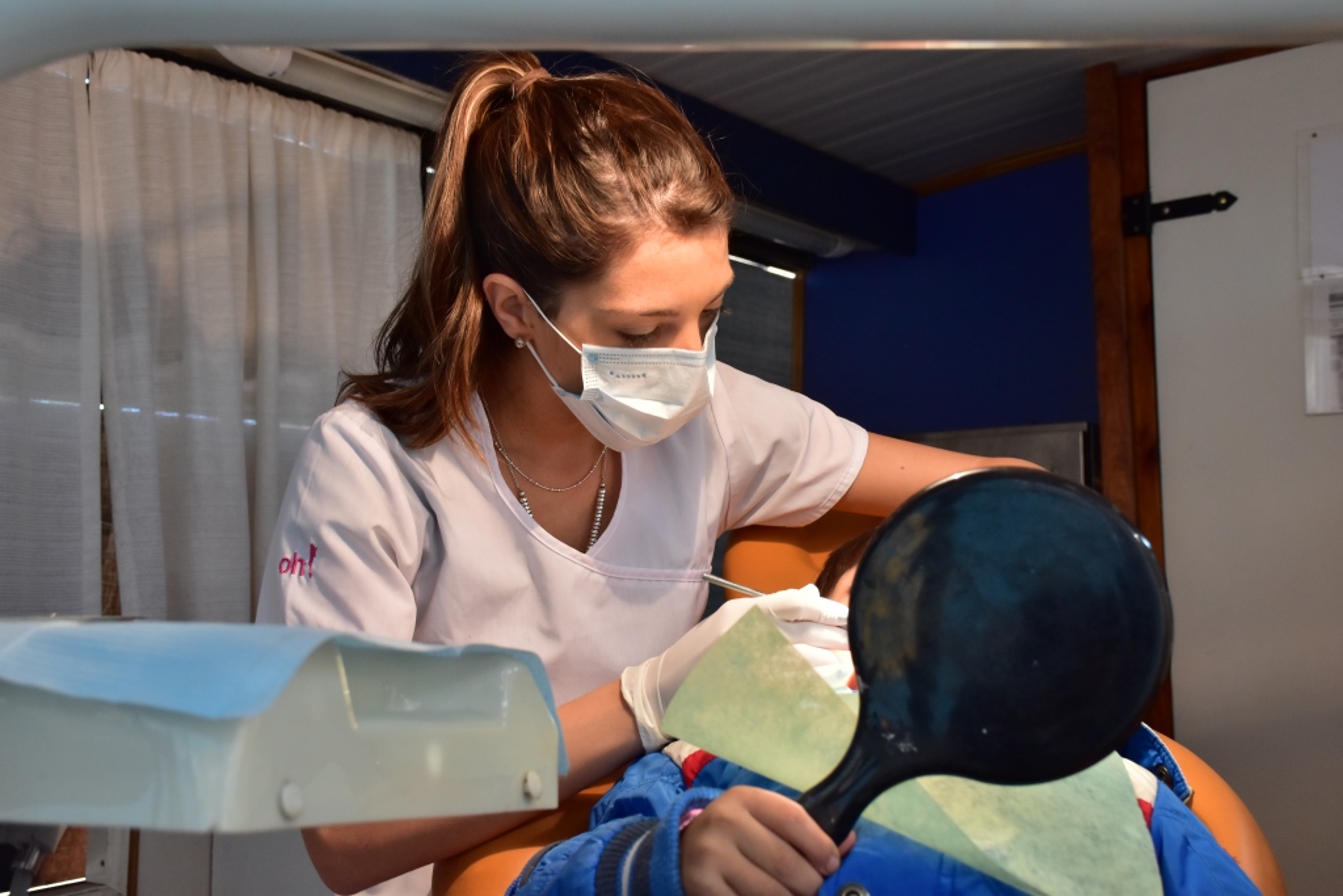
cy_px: 448
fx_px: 1791
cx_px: 672
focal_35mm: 48
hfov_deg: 41.1
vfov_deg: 28.1
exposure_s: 1/60
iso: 800
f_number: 6.3
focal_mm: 32
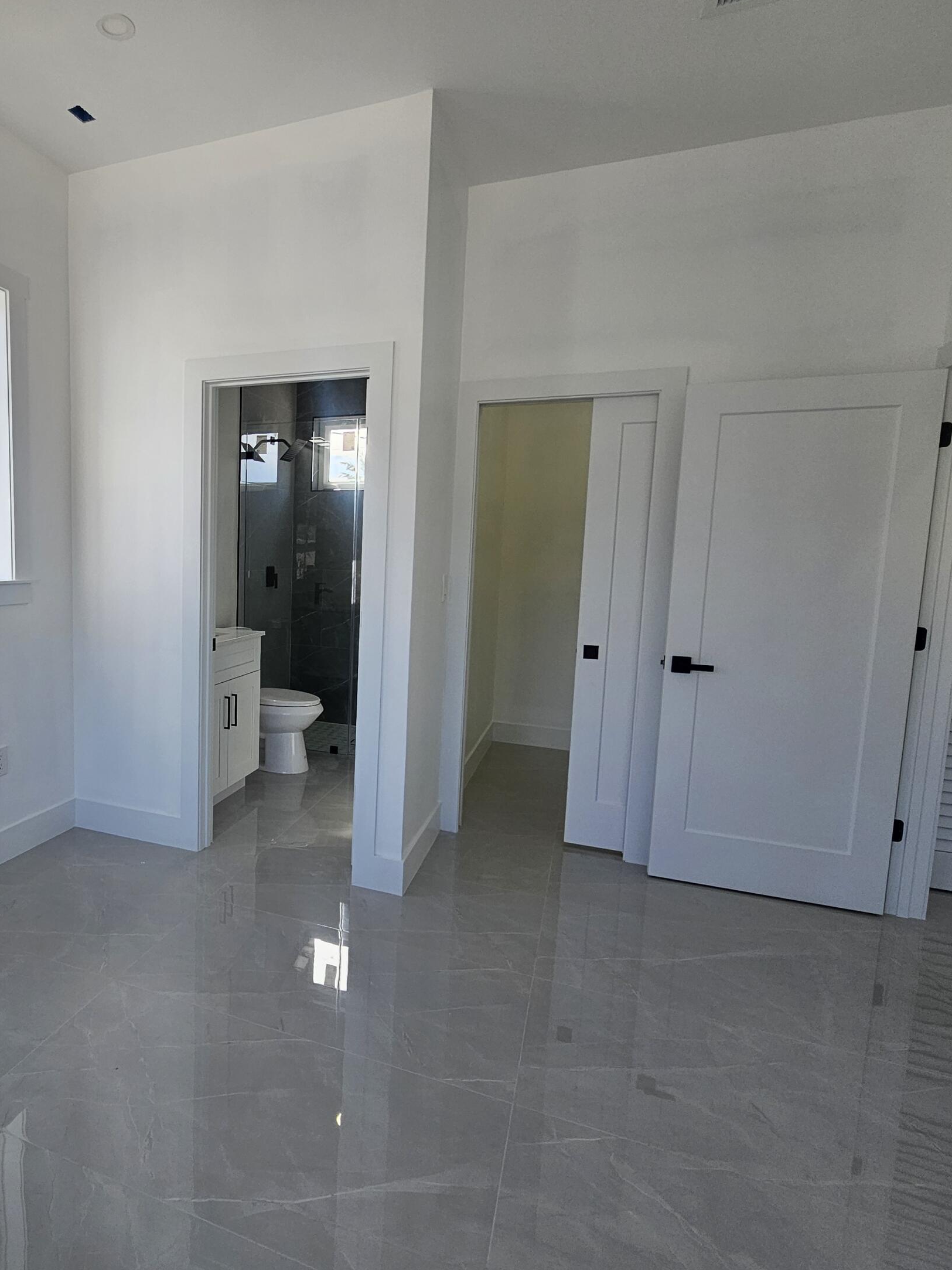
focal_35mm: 18
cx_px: 268
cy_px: 627
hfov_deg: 68.1
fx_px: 660
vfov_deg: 87.8
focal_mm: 2.2
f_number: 2.2
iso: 64
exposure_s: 1/253
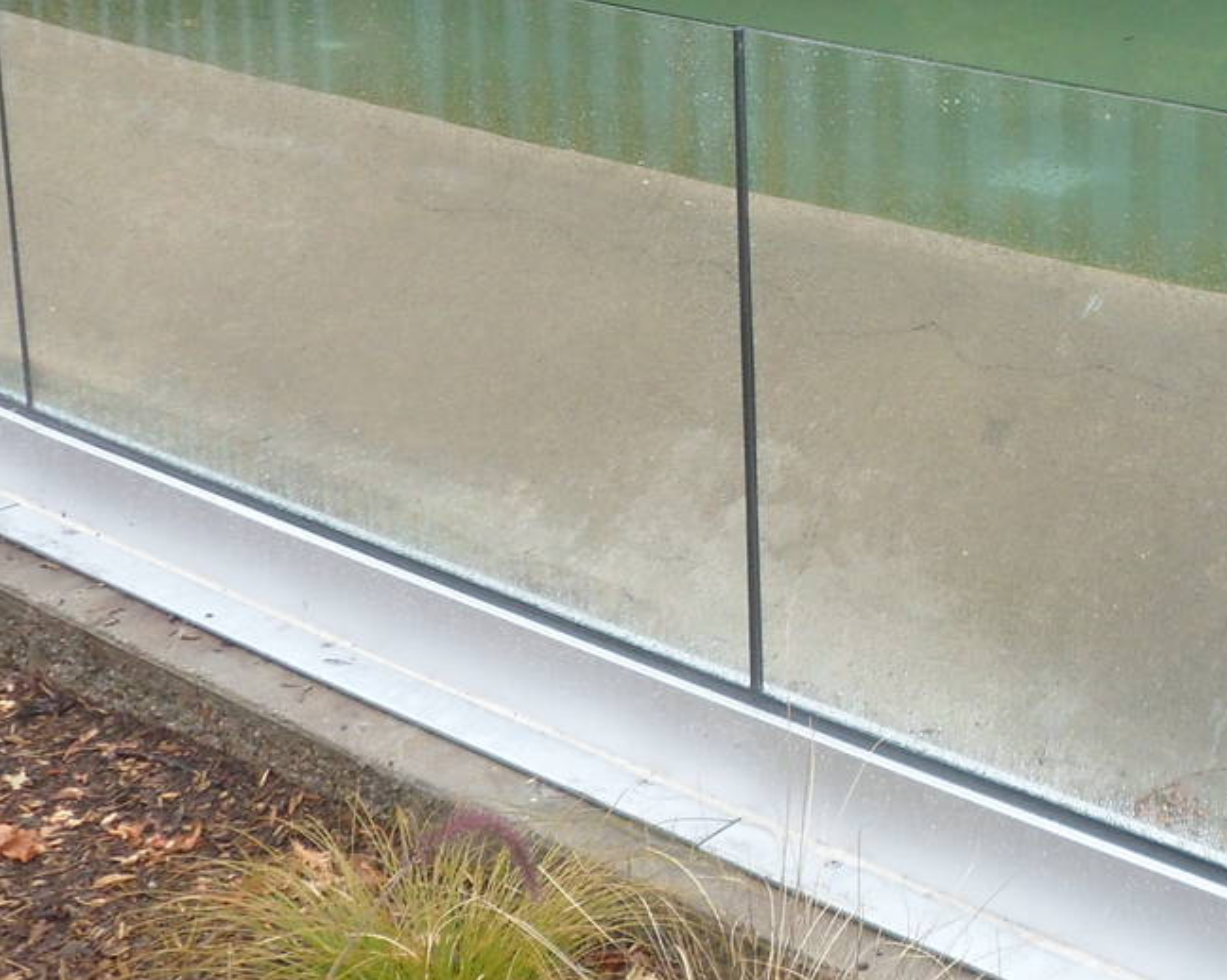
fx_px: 2360
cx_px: 1149
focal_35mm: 65
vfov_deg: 23.0
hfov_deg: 27.8
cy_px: 121
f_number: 3.3
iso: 80
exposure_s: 1/125
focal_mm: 4.9
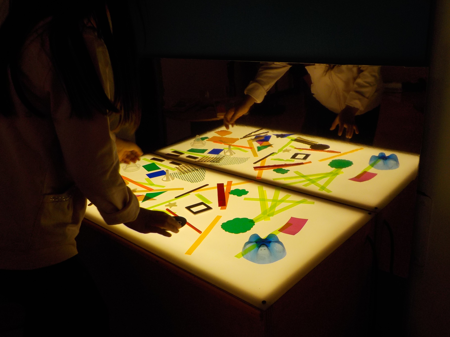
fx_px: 390
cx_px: 225
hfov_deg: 60.0
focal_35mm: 30
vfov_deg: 46.8
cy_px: 168
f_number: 3.3
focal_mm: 4.1
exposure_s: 1/125
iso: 125
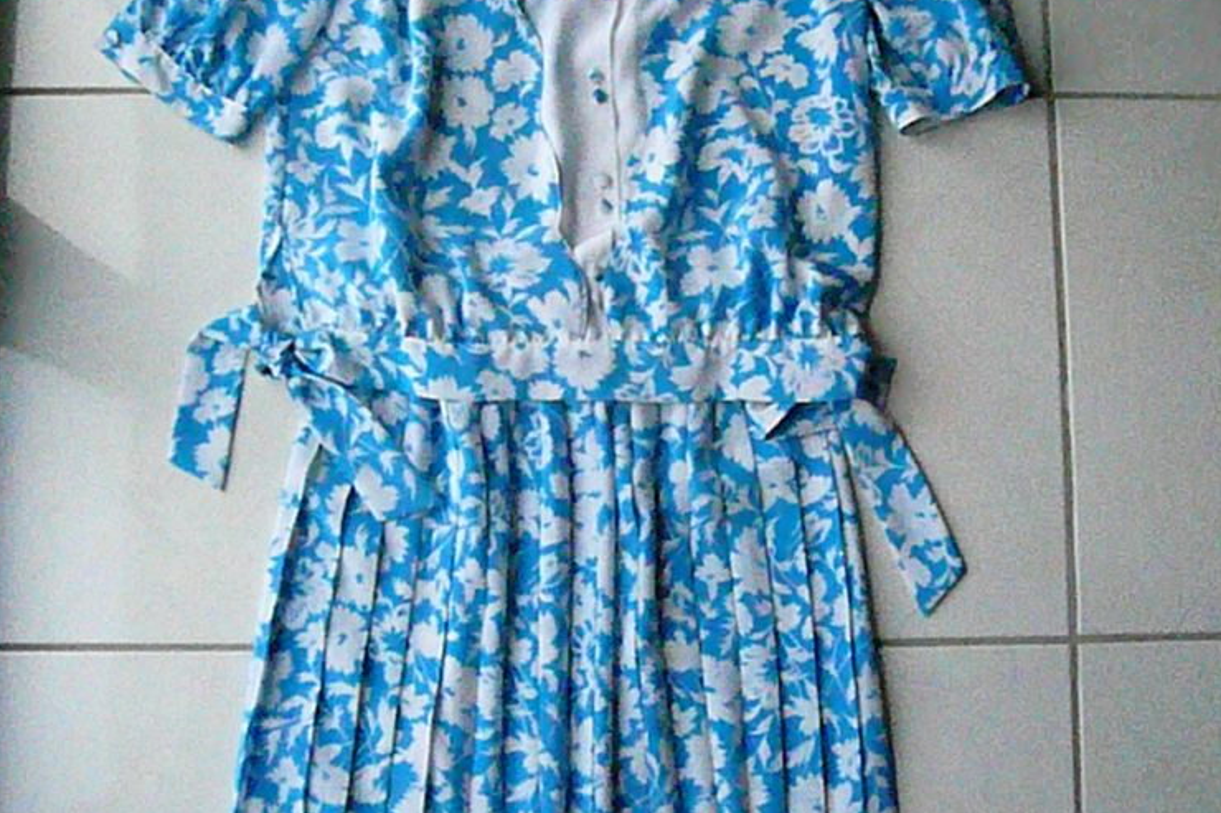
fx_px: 1526
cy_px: 430
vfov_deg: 29.8
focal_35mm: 45
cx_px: 606
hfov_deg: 43.6
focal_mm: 5.2
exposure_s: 1/800
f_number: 2.9
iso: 3200
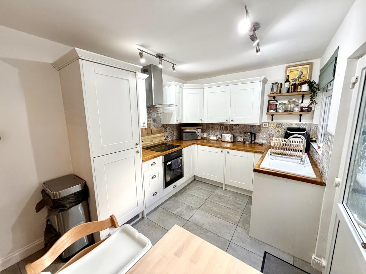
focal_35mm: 14
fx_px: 148
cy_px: 137
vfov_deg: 85.7
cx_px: 183
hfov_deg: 102.1
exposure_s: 1/121
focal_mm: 2.22
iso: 250
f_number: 2.2
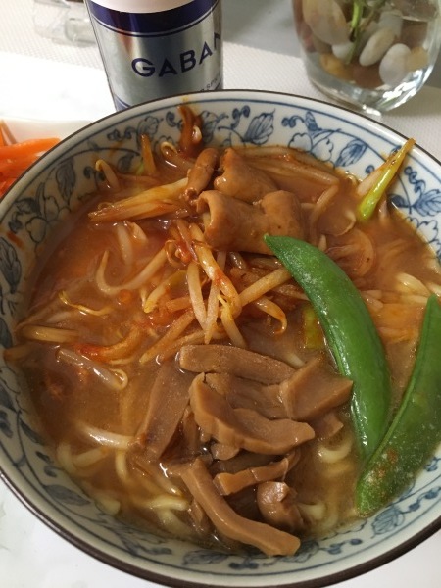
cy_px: 294
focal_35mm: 29
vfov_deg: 61.7
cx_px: 220
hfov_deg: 48.2
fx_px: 493
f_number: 2.2
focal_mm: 4.15
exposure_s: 1/30
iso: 200
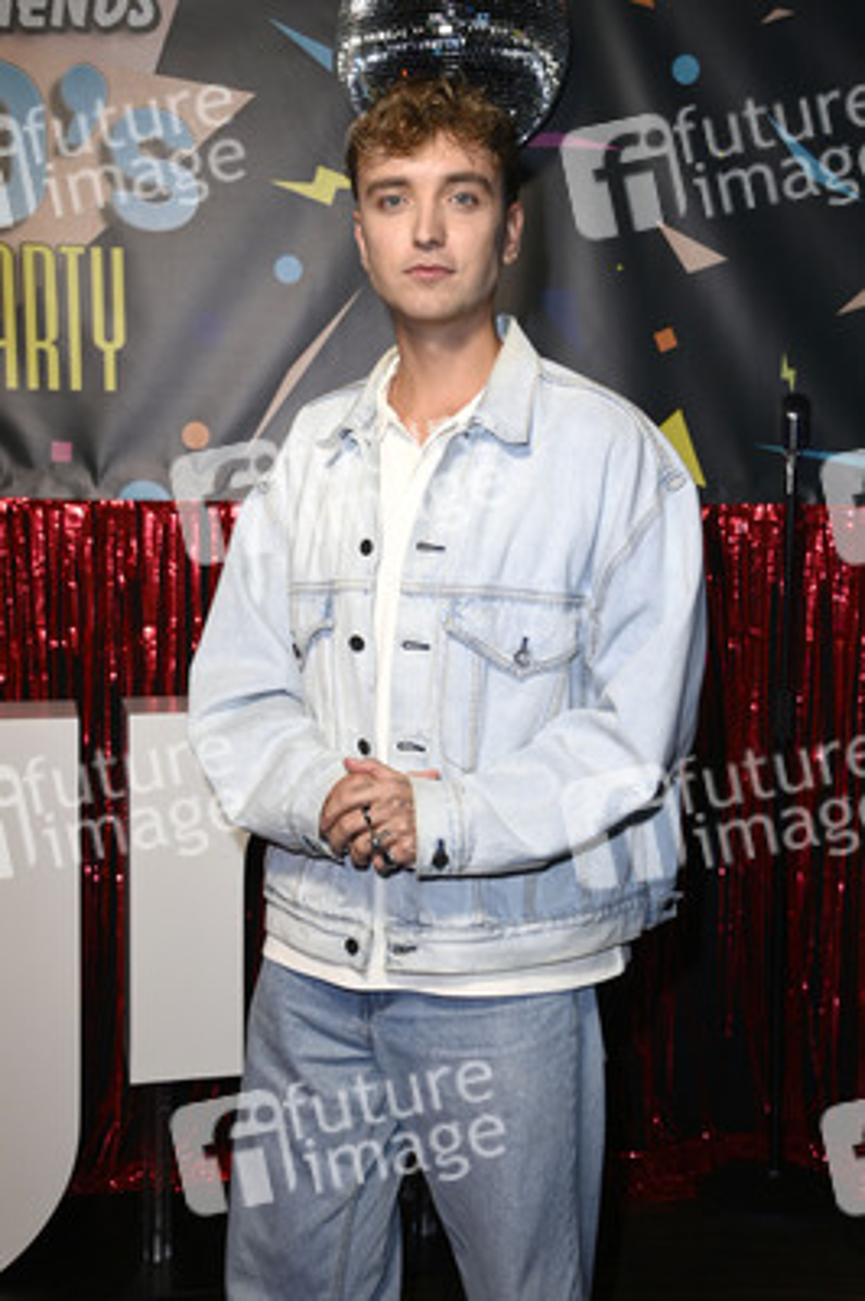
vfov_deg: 39.6
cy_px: 650
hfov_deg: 26.9
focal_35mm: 50
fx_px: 1805
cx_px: 432
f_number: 5.6
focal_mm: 50
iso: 1600
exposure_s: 1/250
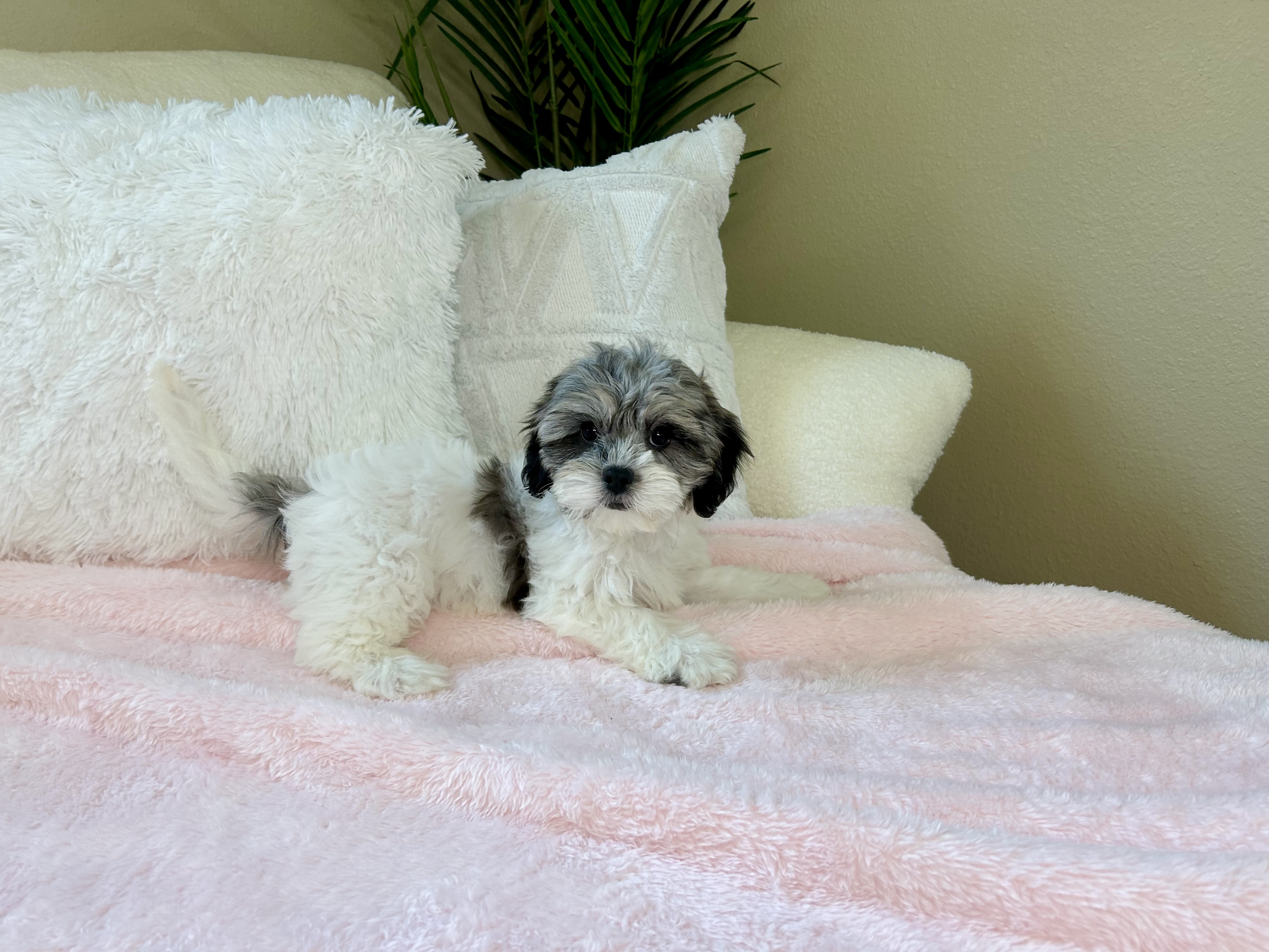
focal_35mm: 26
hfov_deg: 67.3
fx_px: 953
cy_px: 476
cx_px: 634
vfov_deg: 53.1
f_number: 1.5
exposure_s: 1/120
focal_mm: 5.7
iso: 80
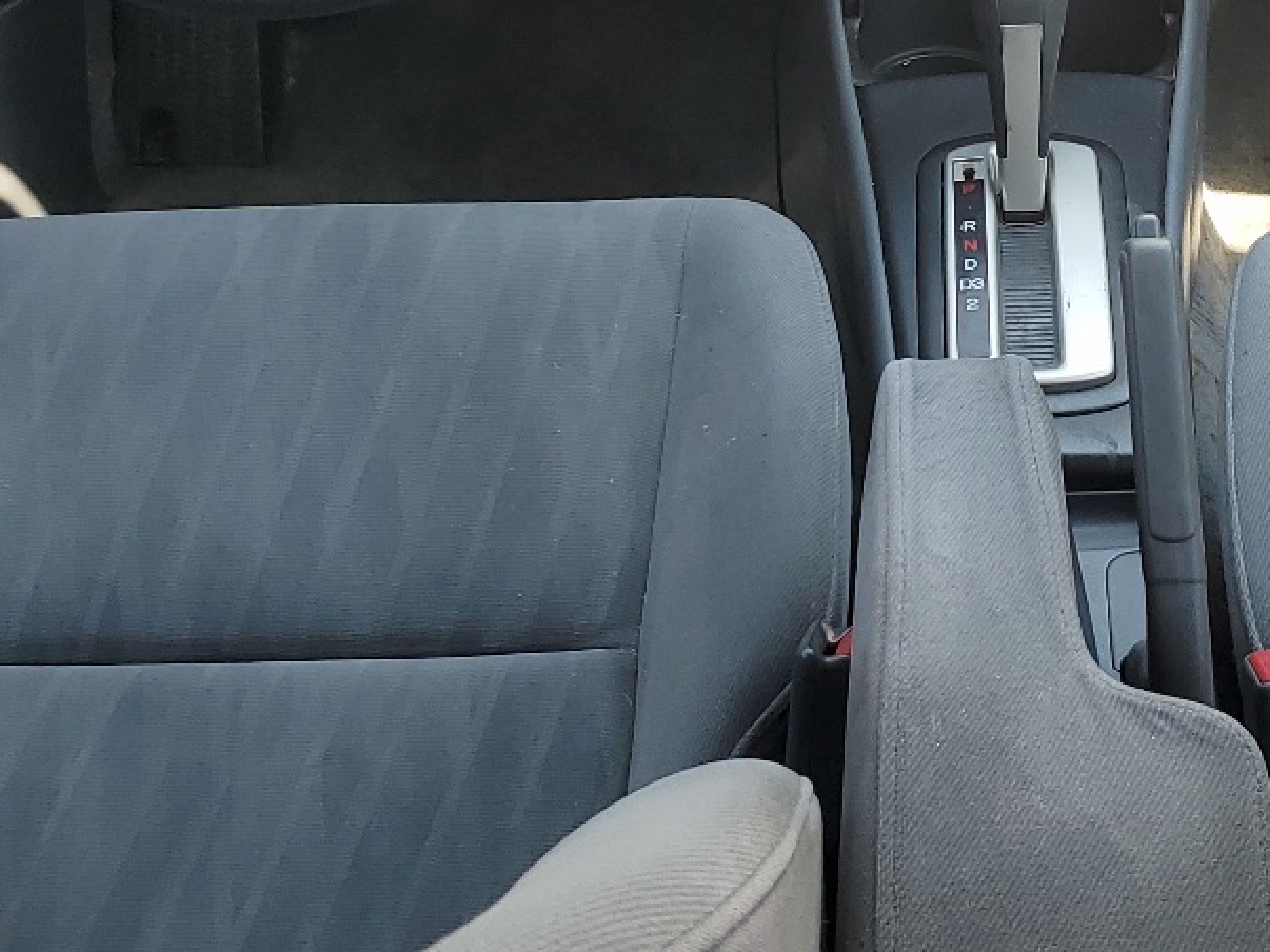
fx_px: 2531
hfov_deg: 27.7
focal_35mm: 69
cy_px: 255
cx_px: 984
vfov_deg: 21.1
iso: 50
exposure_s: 1/312
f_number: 1.5
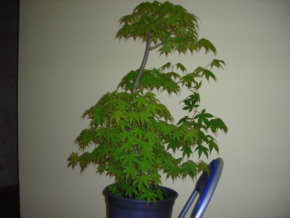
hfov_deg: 49.0
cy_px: 109
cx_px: 145
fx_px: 318
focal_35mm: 38
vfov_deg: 37.7
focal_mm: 6.3
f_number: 3.2
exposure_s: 1/60.1
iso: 50
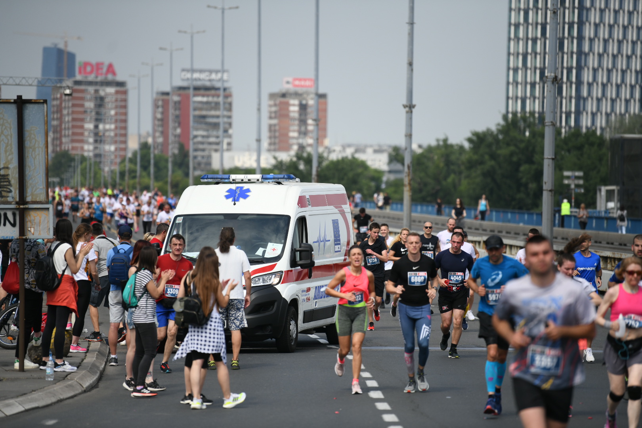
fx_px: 3566
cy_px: 214
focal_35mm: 200
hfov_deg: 10.3
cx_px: 321
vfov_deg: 6.9
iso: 400
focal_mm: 200
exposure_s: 1/8000
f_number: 3.2
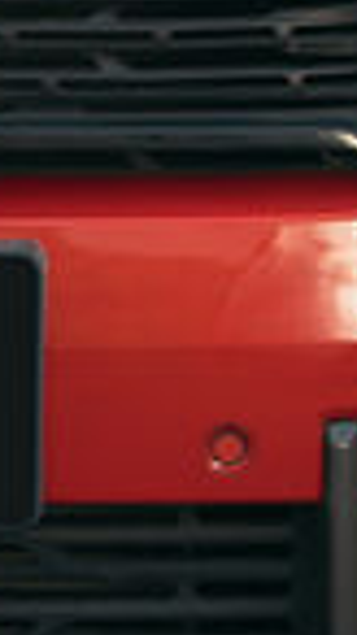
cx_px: -292
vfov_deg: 6.6
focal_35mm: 323
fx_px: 5442
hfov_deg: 3.7
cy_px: -413
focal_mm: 50
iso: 200
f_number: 1.4
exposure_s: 1/6400
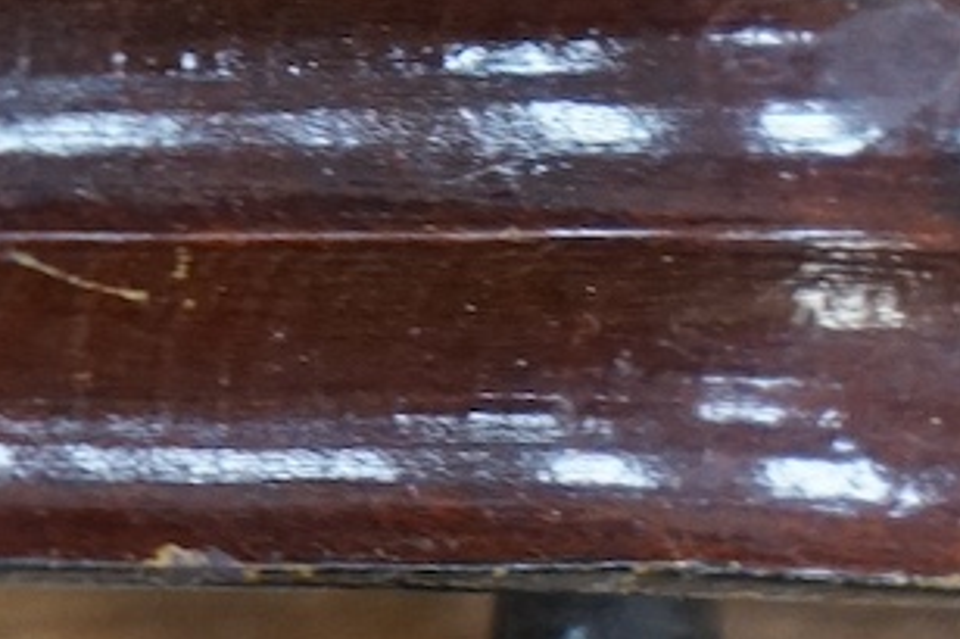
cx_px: 229
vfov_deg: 3.5
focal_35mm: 391
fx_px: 10421
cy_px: 214
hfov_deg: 5.3
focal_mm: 70
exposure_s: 1/80
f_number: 5.6
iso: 3200
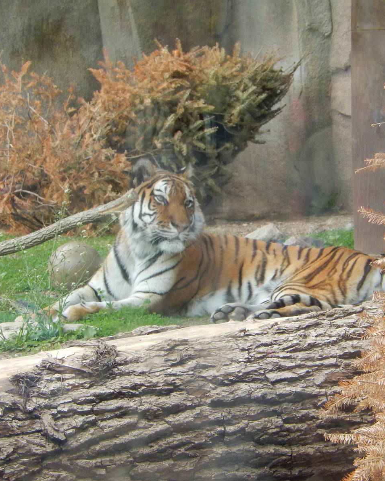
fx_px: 3148
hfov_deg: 7.0
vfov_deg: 8.7
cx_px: 241
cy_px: 241
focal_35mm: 221
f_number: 5.7
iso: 125
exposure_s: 1/60
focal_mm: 30.3
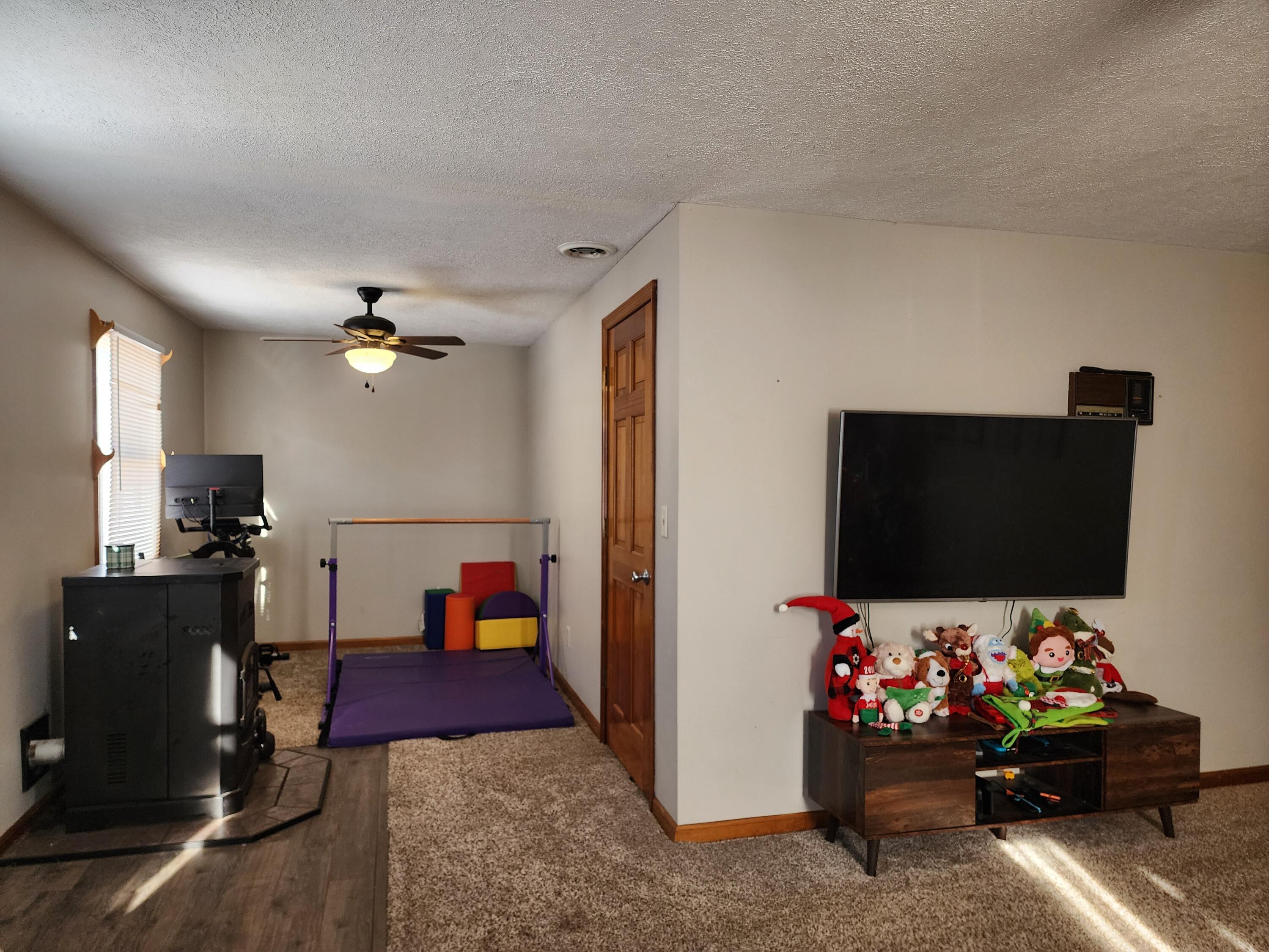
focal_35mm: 23
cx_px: 634
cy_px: 476
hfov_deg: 73.9
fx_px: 843
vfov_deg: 58.9
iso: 320
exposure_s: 1/120
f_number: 1.8
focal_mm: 6.4
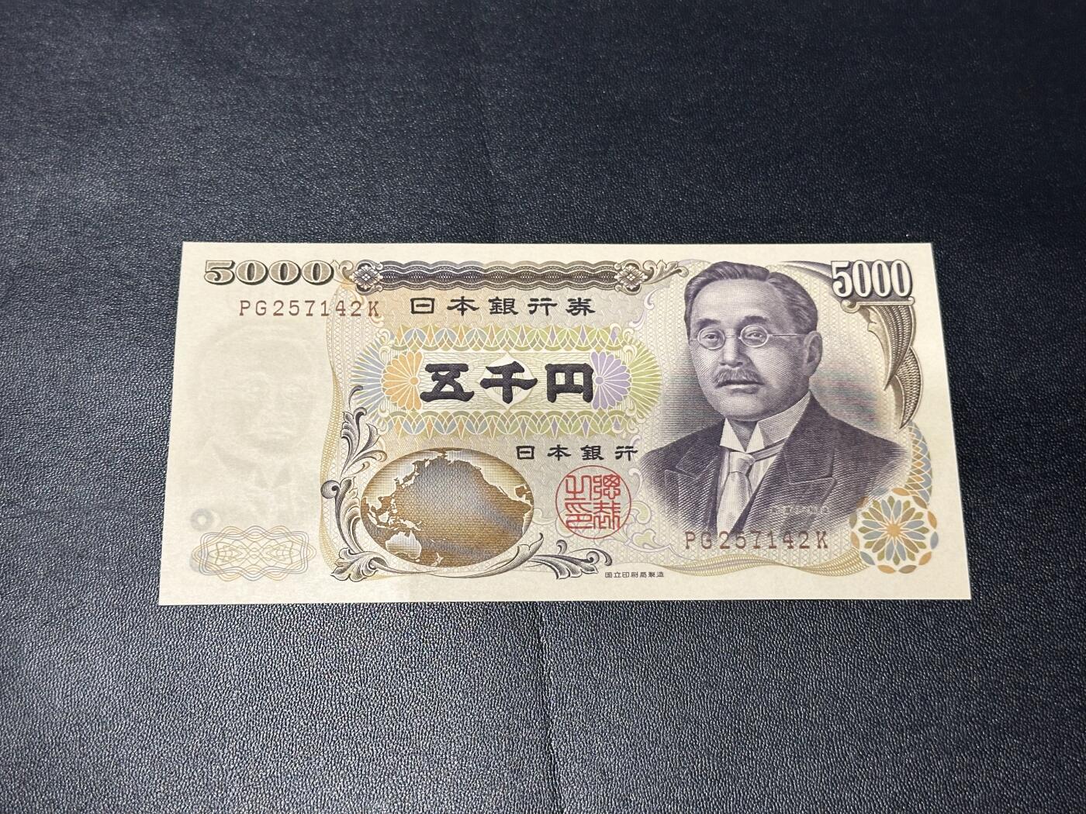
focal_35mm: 48
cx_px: 543
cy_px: 407
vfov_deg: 30.3
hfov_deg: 39.7
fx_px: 1506
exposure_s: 1/50
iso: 125
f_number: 1.78
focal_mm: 6.86
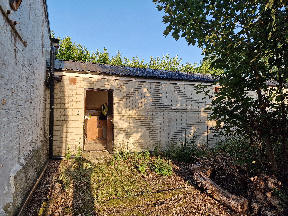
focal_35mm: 23
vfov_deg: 58.9
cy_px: 108
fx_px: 191
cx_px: 144
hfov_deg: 73.9
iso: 50
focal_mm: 6.4
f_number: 1.8
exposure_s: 1/311
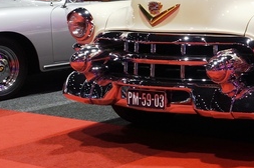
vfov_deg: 14.3
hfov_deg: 20.3
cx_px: 292
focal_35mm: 95
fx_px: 669
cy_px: 42
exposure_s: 1/50
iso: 400
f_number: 2.8
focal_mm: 14.7
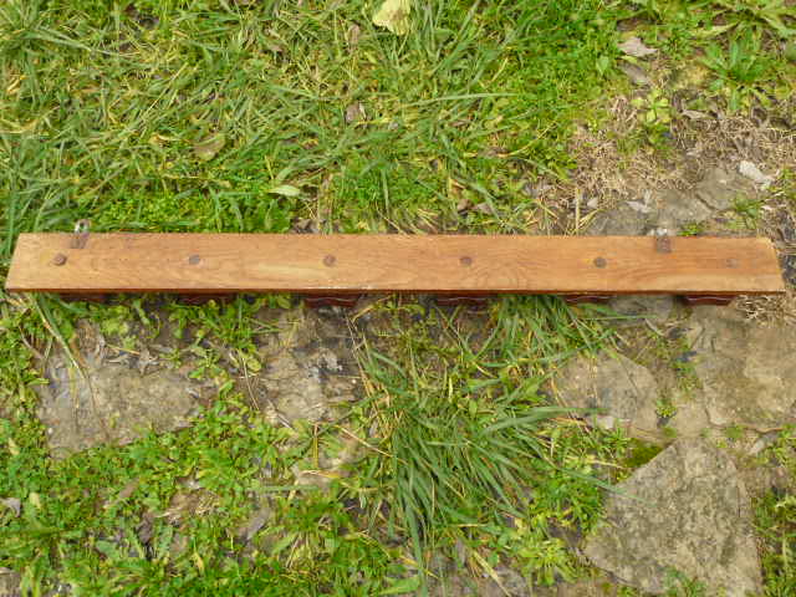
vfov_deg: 49.7
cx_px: 398
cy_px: 298
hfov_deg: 63.4
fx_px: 644
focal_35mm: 28
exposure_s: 1/30
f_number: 8
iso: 400
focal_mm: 4.6
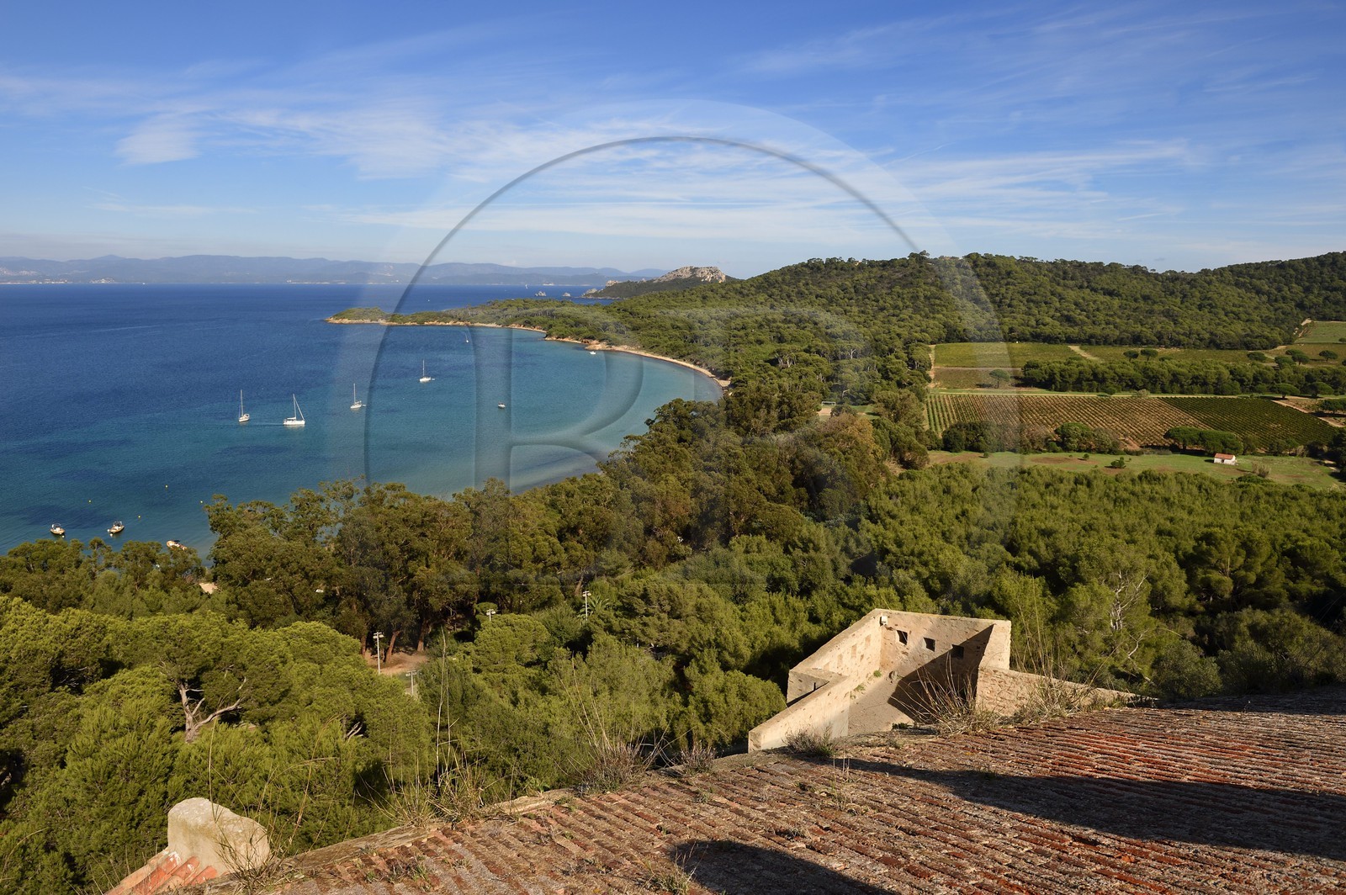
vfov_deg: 53.1
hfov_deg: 73.8
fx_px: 897
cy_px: 448
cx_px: 673
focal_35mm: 24
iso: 200
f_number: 11
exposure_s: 1/320
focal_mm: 24
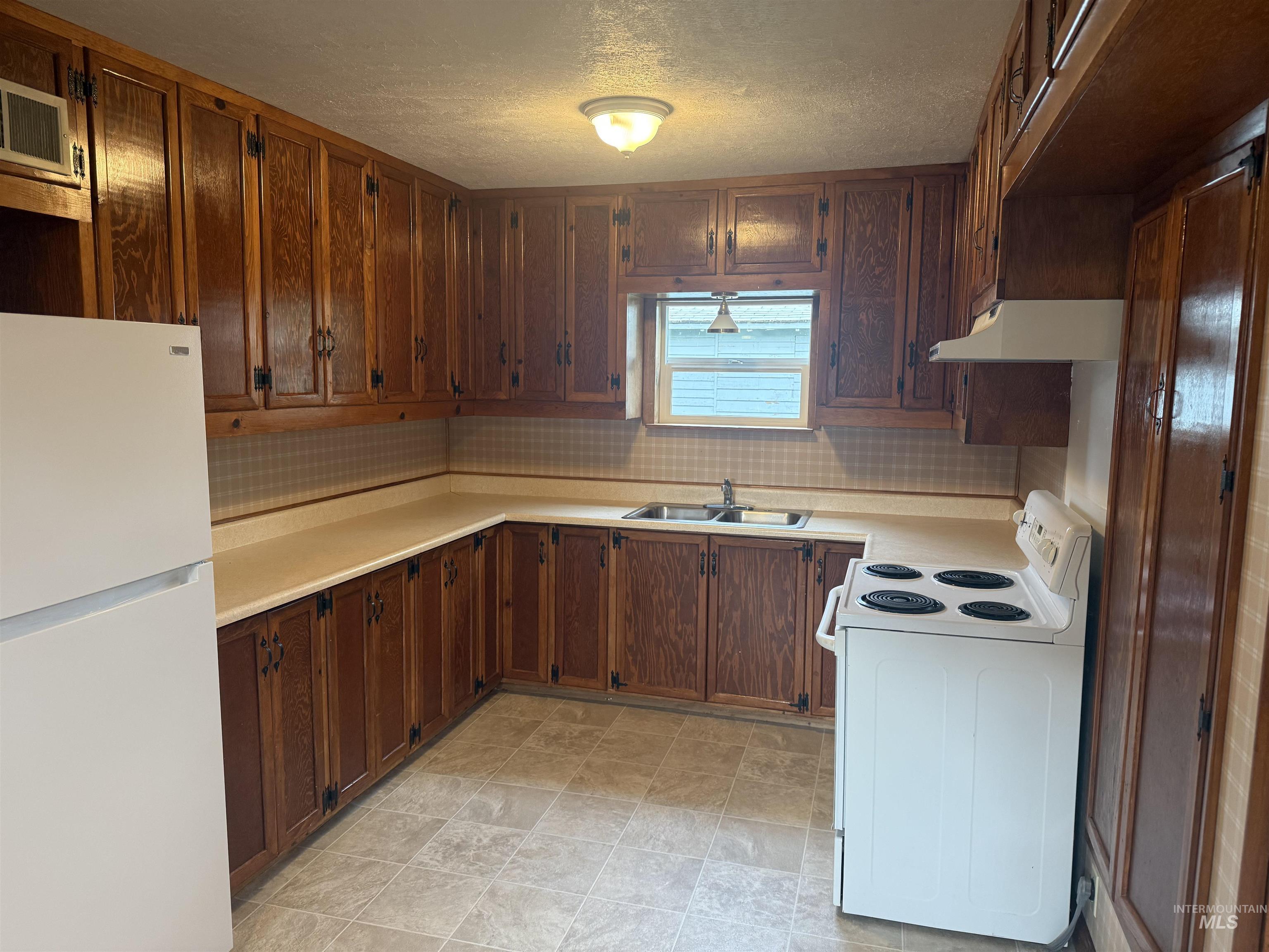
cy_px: 476
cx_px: 634
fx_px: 880
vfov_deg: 56.8
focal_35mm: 24
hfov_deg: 71.6
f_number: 1.78
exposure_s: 1/60
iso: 200
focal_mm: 6.76
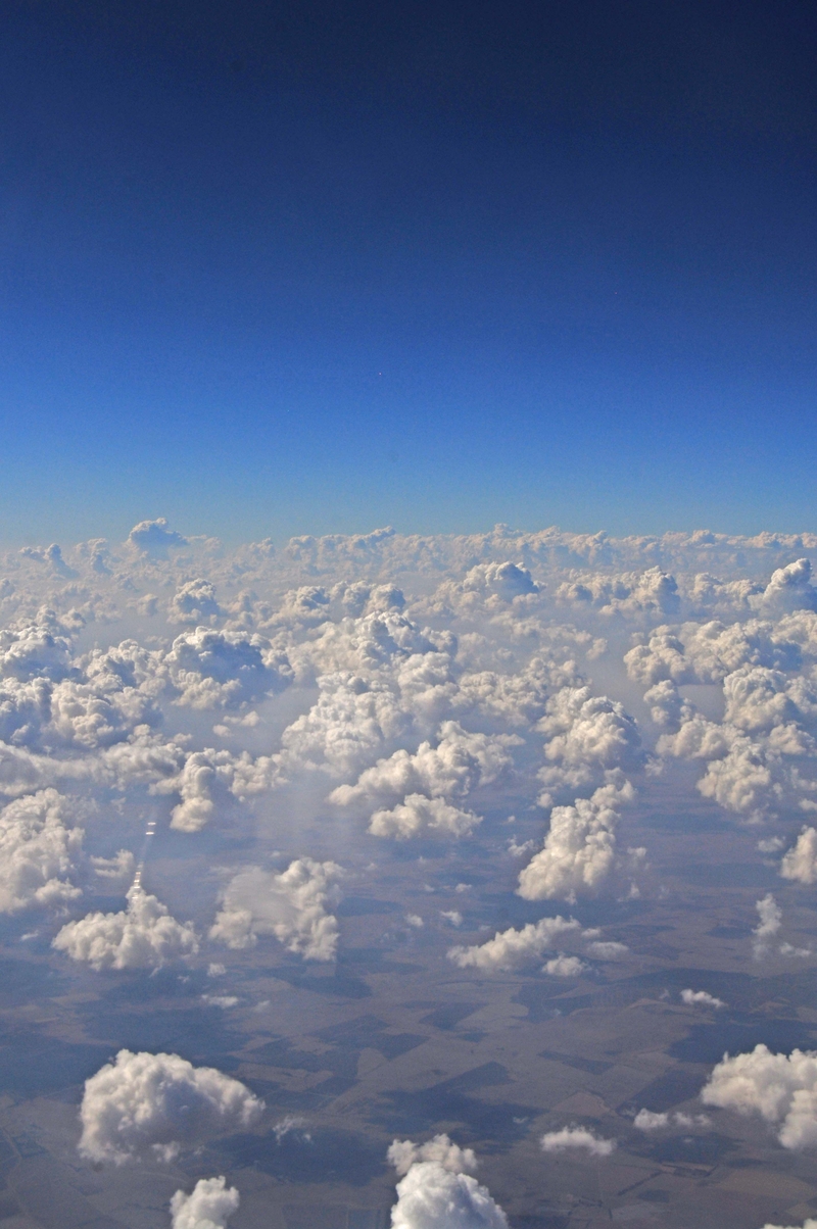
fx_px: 1945
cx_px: 408
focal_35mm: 57
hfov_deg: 23.7
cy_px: 614
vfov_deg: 35.1
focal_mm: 38
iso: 200
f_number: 13
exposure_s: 1/1250
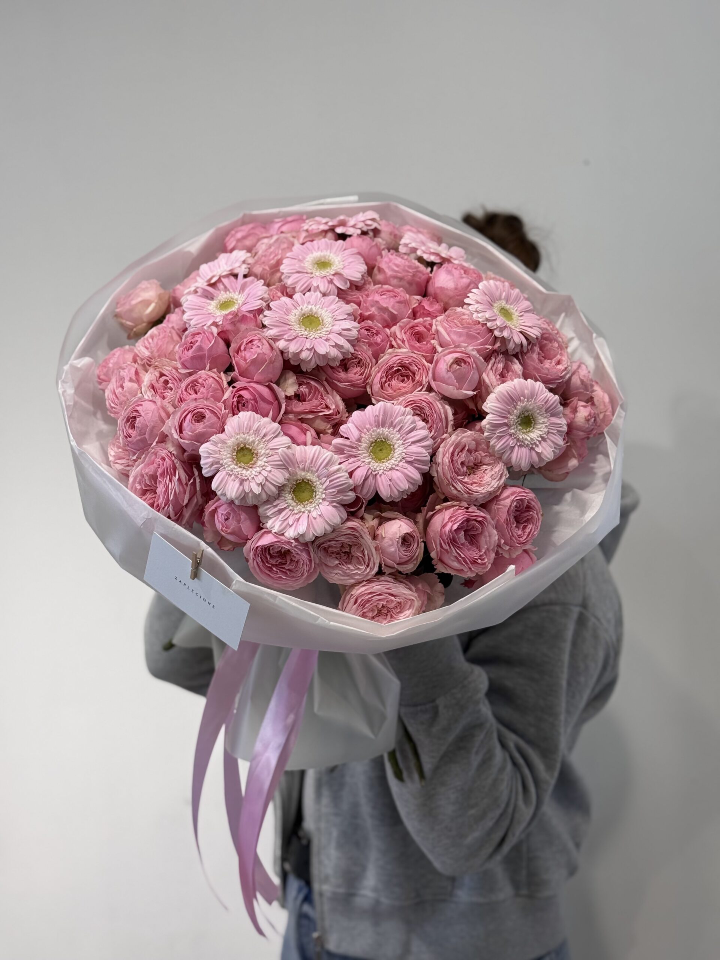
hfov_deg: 30.3
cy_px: 480
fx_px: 1331
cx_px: 360
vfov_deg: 39.7
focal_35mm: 48
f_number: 1.78
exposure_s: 1/159
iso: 64
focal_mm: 6.76
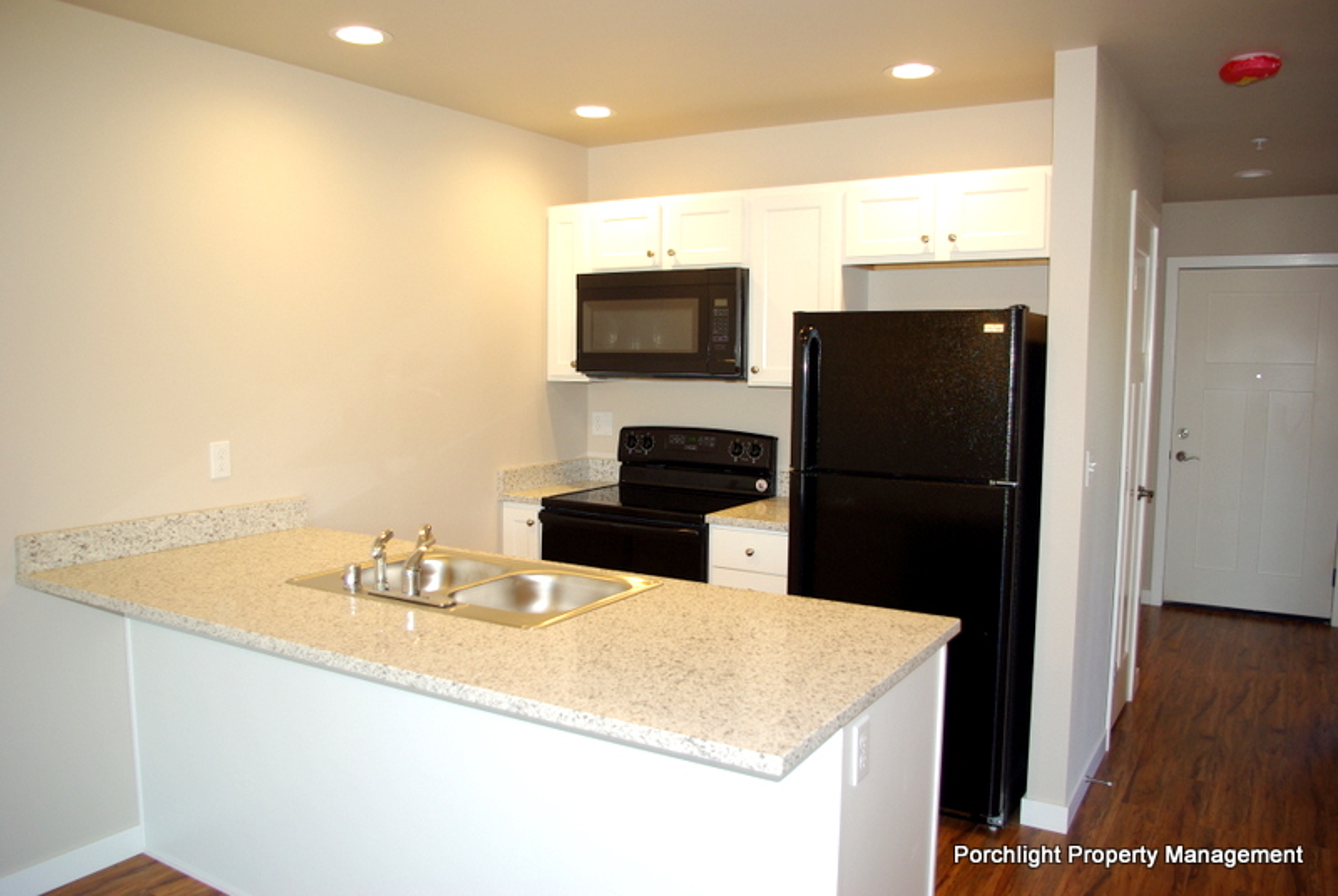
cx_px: 669
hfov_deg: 67.3
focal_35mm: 27
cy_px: 448
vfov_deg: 48.1
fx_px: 1005
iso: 200
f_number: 3.5
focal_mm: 18
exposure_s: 1/30
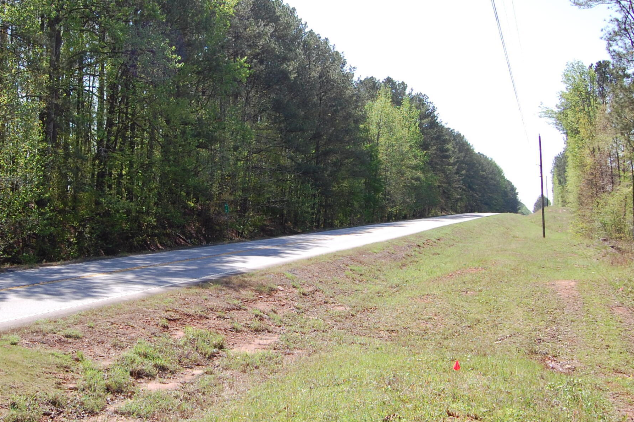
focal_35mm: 48
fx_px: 842
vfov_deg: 28.1
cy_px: 198
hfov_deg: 40.3
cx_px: 170
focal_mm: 19
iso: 200
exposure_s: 1/250
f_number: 8
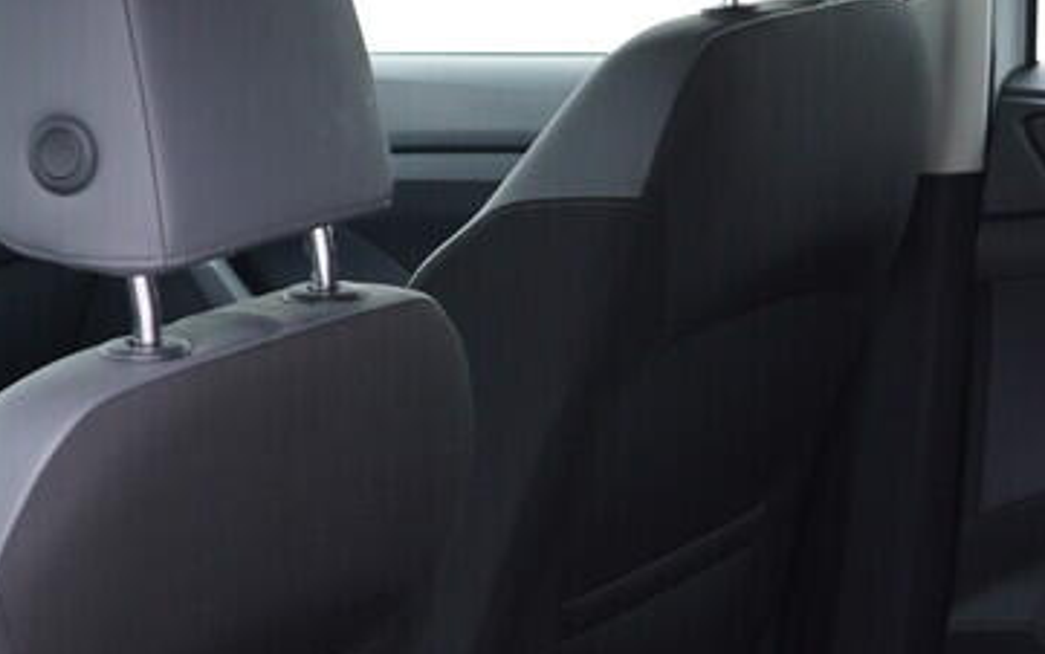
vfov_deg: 12.3
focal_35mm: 104
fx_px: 2963
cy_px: 771
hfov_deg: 20.0
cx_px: 538
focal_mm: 24
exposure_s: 1/40
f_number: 2.8
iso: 160
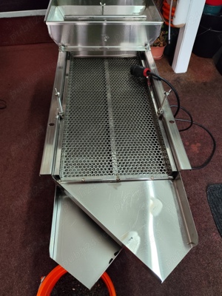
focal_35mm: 23
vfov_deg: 73.9
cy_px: 148
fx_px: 197
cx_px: 111
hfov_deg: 58.9
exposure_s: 1/50
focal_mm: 6.19
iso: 320
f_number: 1.65
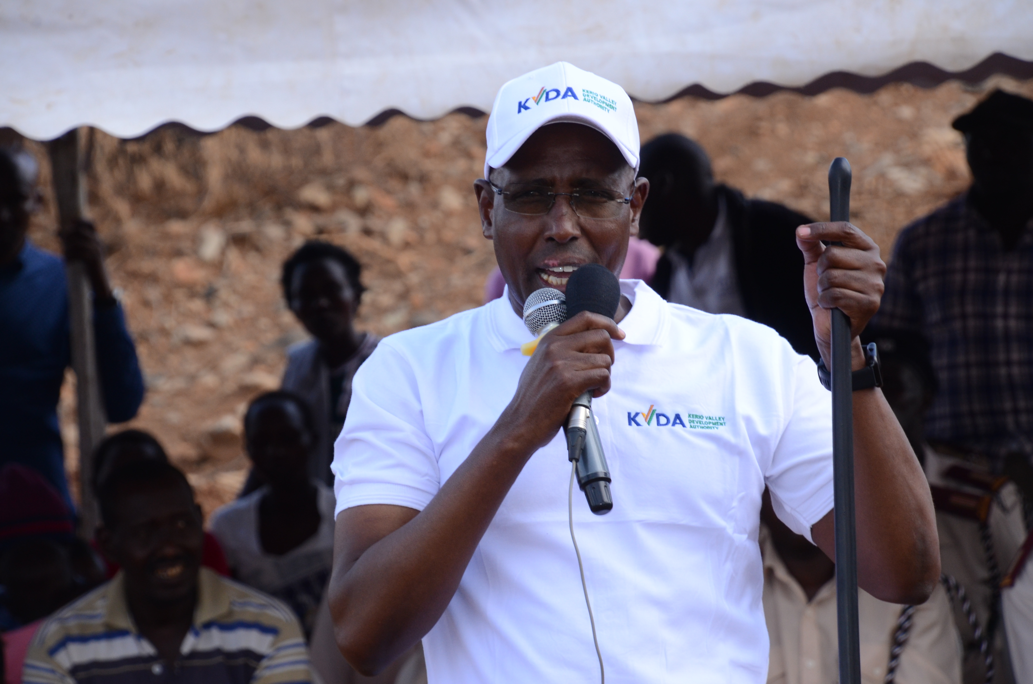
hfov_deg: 8.6
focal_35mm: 240
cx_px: 516
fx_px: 6872
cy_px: 342
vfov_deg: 5.7
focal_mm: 160
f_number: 11
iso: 640
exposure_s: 1/320
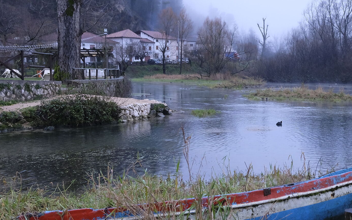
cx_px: 273
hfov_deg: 40.4
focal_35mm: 48
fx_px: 460
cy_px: 107
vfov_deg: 26.9
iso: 640
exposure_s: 1/60
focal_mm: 18
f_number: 2.8
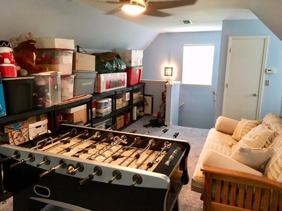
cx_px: 141
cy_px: 106
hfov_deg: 61.7
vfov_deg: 48.2
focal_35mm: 29
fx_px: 236
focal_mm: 4.15
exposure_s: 1/30
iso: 160
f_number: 2.2
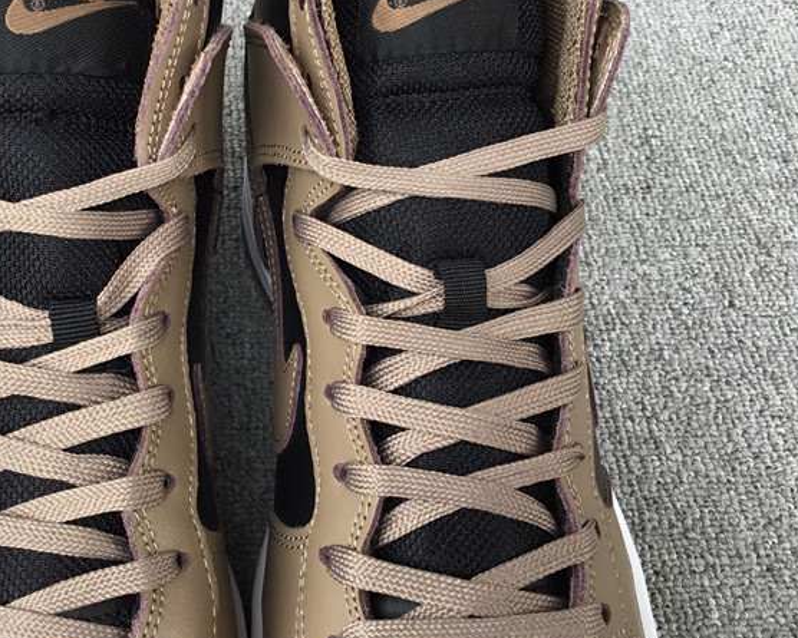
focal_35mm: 49
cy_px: 249
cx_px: 243
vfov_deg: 30.7
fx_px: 1157
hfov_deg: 37.5
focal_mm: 3.3
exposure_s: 1/100
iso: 25
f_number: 2.4
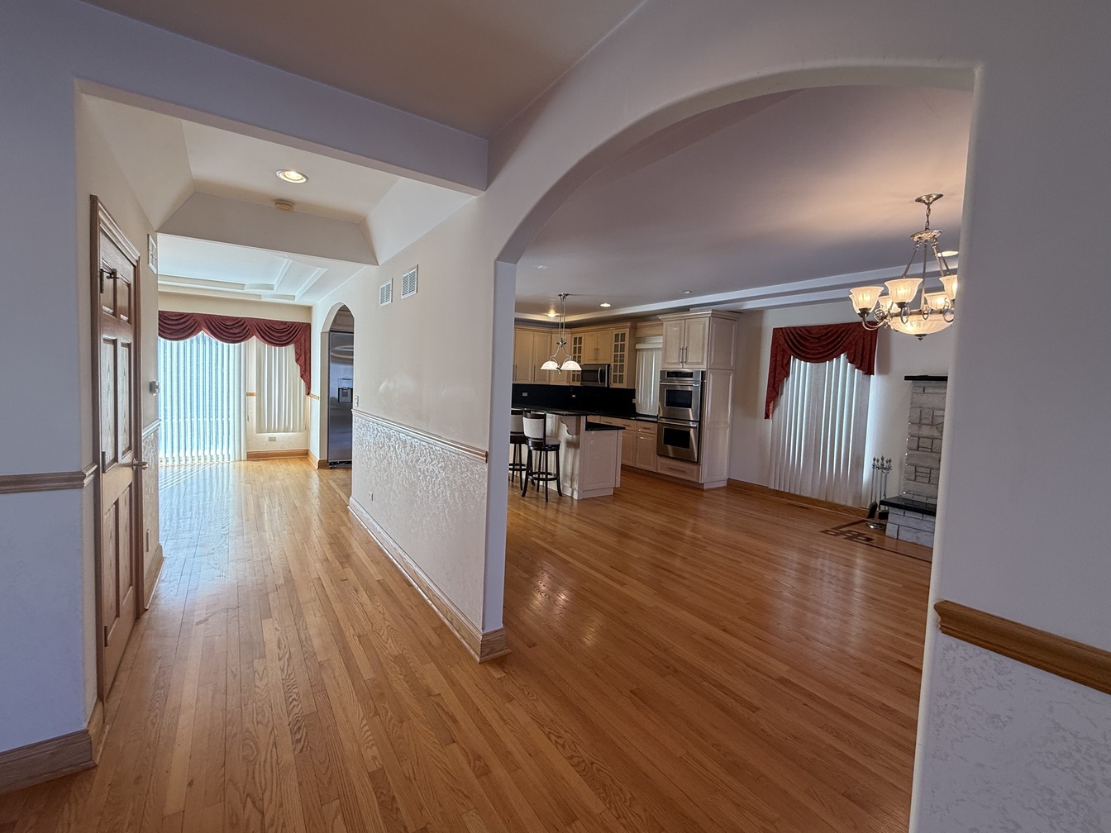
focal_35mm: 15
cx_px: 523
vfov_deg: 81.7
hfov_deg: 98.1
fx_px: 481
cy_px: 403
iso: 100
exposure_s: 1/120
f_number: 2.2
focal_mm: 2.22
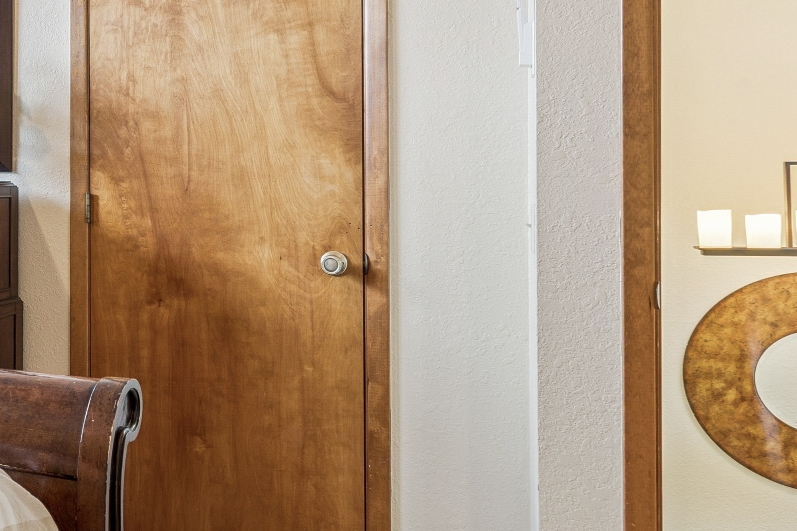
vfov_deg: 31.6
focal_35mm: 42
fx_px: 930
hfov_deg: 38.0
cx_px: -94
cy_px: 172
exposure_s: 1/6
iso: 100
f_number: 6.3
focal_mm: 10
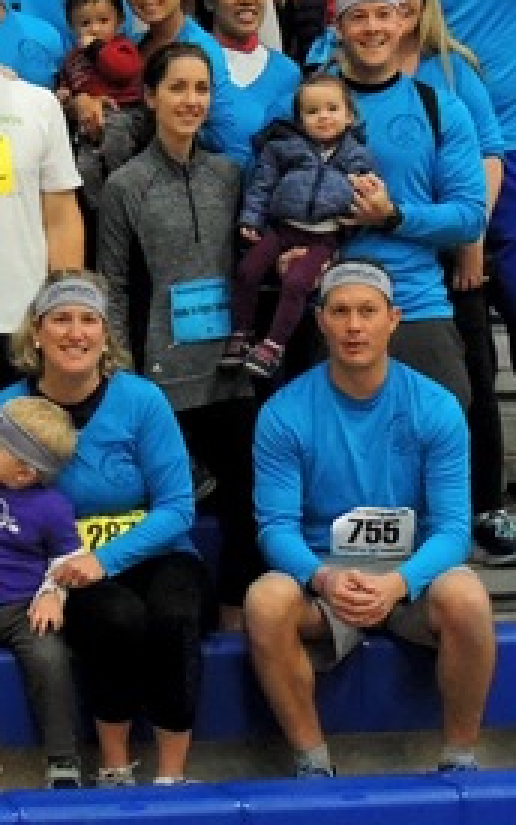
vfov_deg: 18.8
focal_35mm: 111
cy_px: 339
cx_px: -72
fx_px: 2496
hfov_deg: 11.6
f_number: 3.3
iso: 1600
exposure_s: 1/100
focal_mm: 7.1
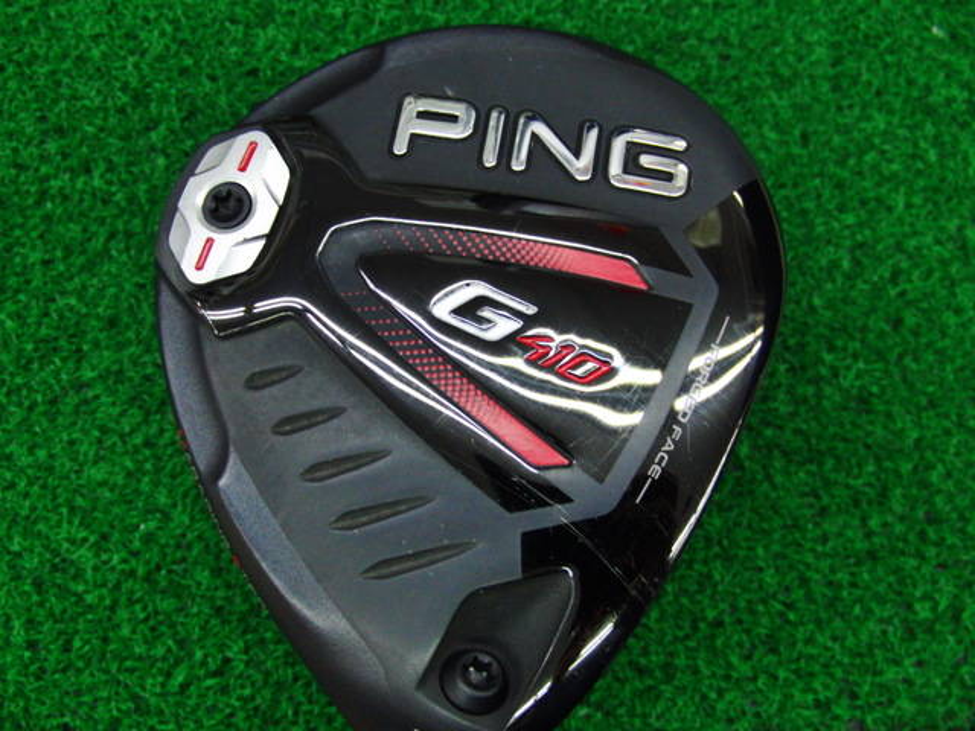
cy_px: 366
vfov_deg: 38.7
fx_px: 1042
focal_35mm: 37
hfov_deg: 50.1
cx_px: 488
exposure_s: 1/60
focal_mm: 6.42
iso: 400
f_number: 3.6
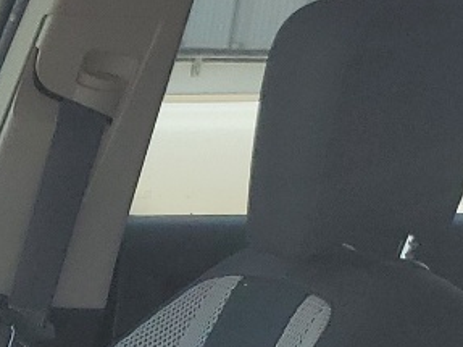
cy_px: 910
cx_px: -355
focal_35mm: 145
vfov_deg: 8.9
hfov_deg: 12.5
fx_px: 1939
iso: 50
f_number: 1.5
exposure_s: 1/625
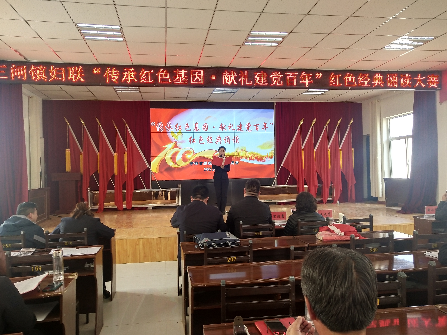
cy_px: 168
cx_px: 224
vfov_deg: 45.4
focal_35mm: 31
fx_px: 400
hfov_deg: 58.4
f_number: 1.8
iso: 93
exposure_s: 1/100
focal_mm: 3.95
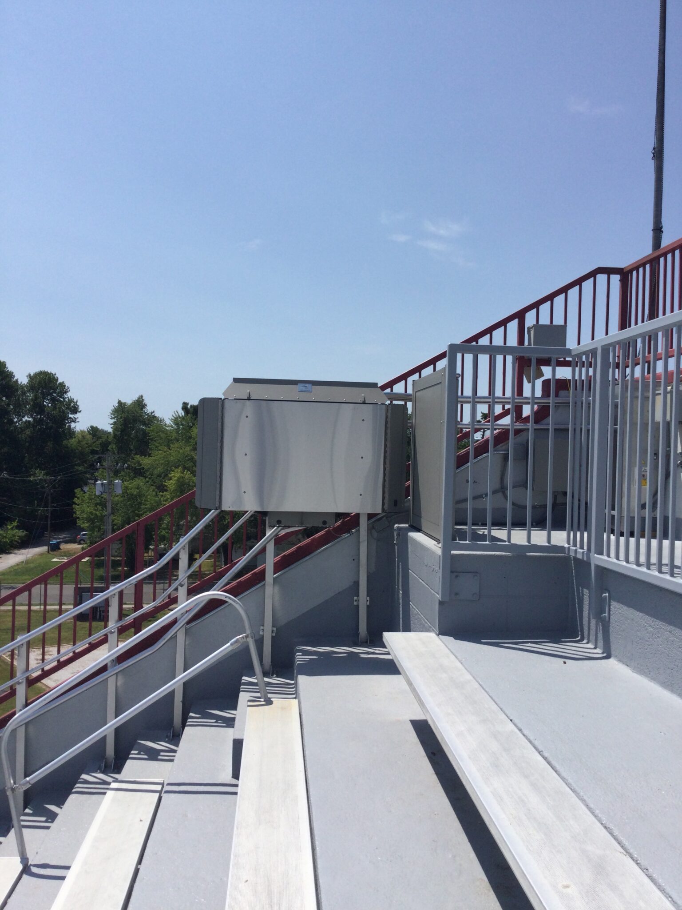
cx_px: 341
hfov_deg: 45.4
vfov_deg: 58.4
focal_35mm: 31
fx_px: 814
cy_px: 455
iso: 25
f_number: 2.4
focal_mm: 3.3
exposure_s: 1/2262
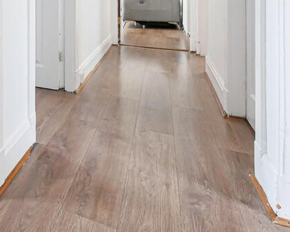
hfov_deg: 44.2
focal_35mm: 33
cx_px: -14
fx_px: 283
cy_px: -13
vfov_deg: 38.2
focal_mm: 7
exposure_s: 1/30
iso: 3200
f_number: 4
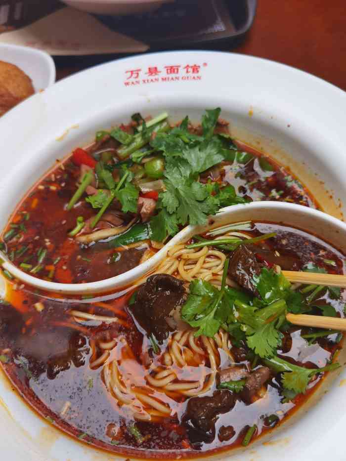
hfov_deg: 51.4
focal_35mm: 27
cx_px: 173
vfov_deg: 65.3
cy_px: 230
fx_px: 360
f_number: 1.9
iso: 50
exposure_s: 1/370
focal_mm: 6.71
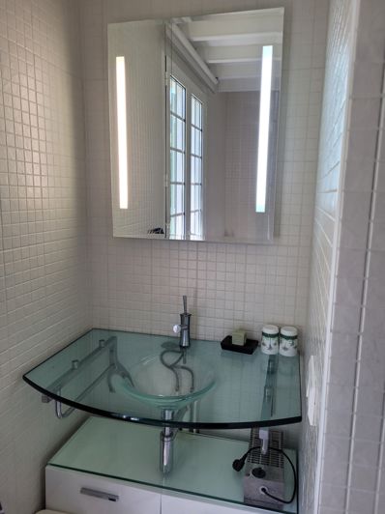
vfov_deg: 67.4
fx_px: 386
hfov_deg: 53.0
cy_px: 257
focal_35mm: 26
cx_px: 192
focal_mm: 5.4
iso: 100
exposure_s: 1/100
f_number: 1.8
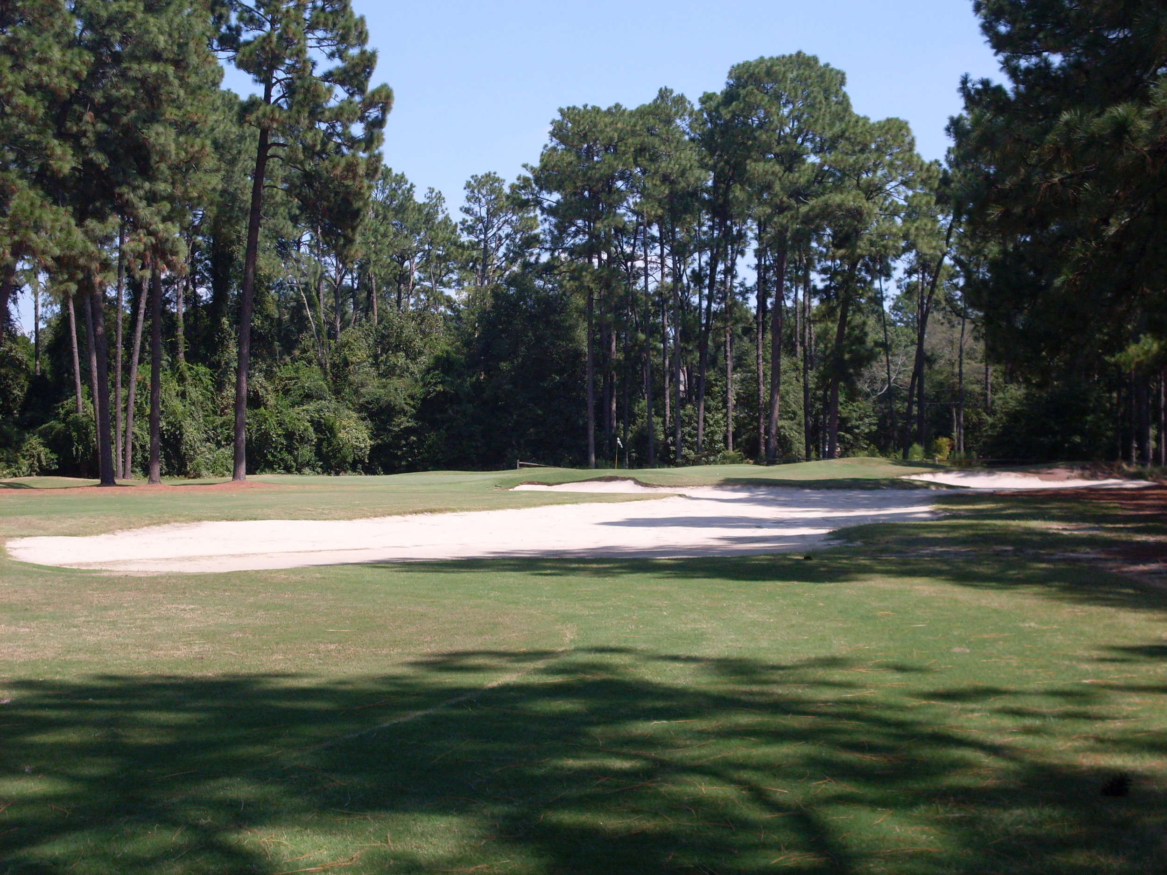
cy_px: 438
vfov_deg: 24.4
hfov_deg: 32.2
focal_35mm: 60
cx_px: 584
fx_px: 2023
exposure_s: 1/750
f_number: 3.4
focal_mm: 9.9
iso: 80
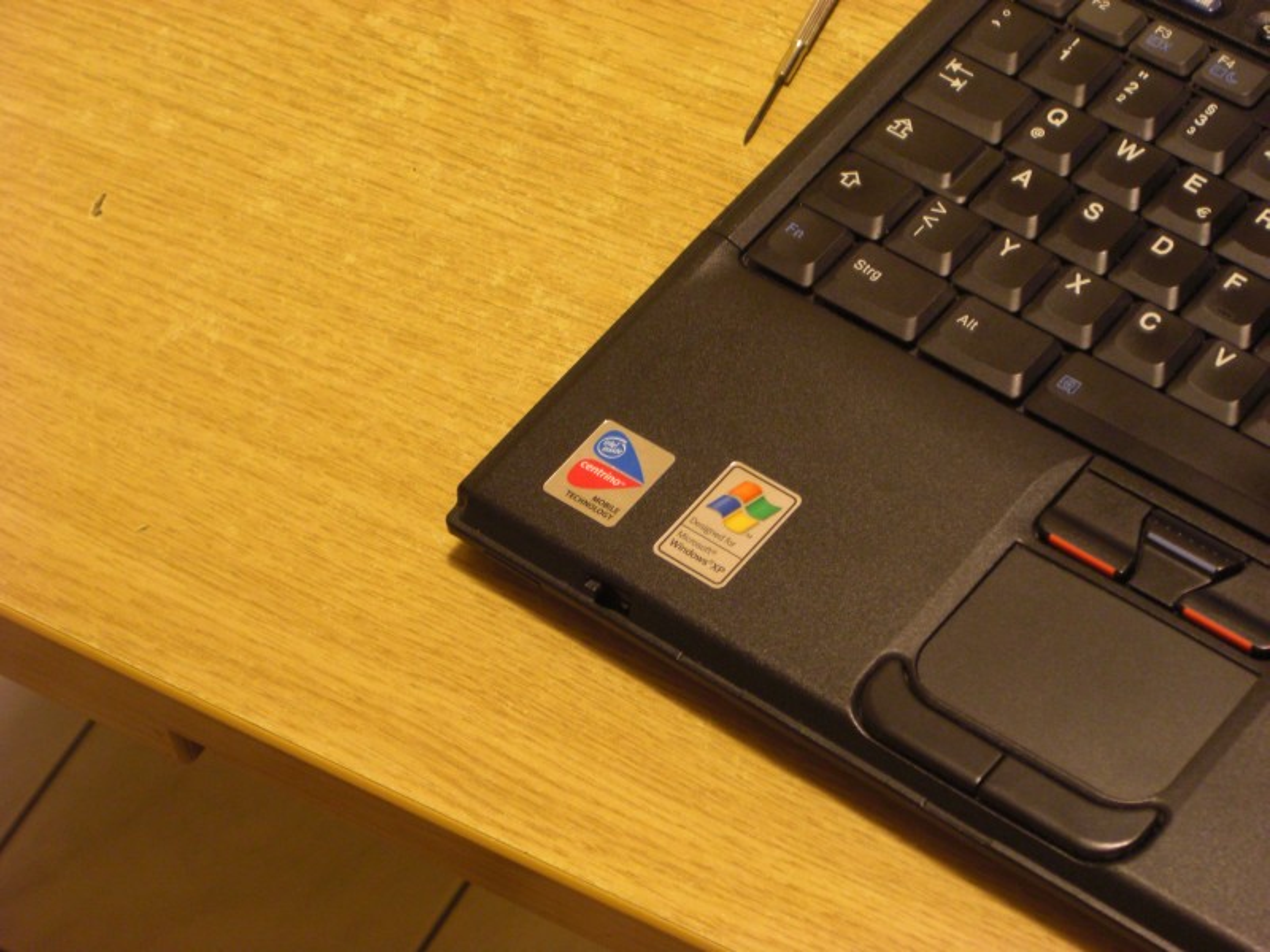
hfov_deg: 17.3
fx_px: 4182
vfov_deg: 13.0
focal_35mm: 114
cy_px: 476
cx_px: 635
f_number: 5.2
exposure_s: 1/2
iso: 200
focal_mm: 18.6
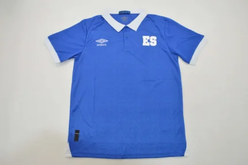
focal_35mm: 32
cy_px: 82
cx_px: 124
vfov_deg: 41.7
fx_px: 217
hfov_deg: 59.5
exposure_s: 1/200
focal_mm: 21
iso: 400
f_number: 7.1
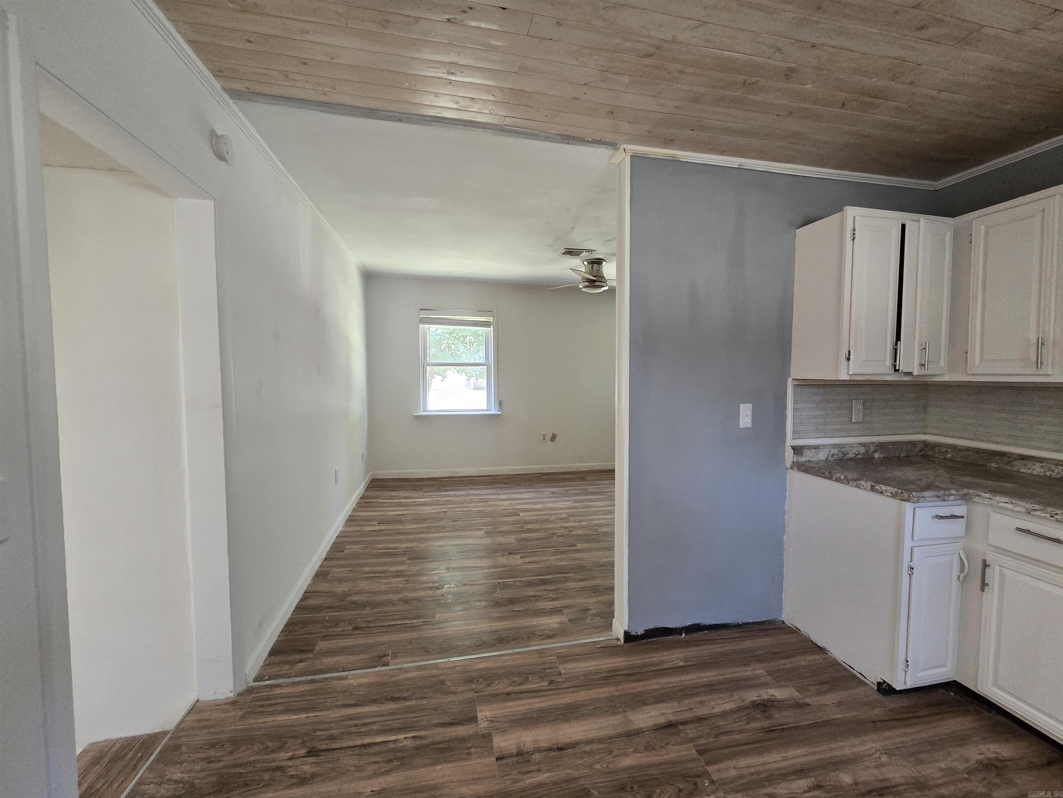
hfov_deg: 106.2
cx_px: 532
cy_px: 399
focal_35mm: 13
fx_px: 399
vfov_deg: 89.9
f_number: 2.2
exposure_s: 1/60
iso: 640
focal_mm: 2.2
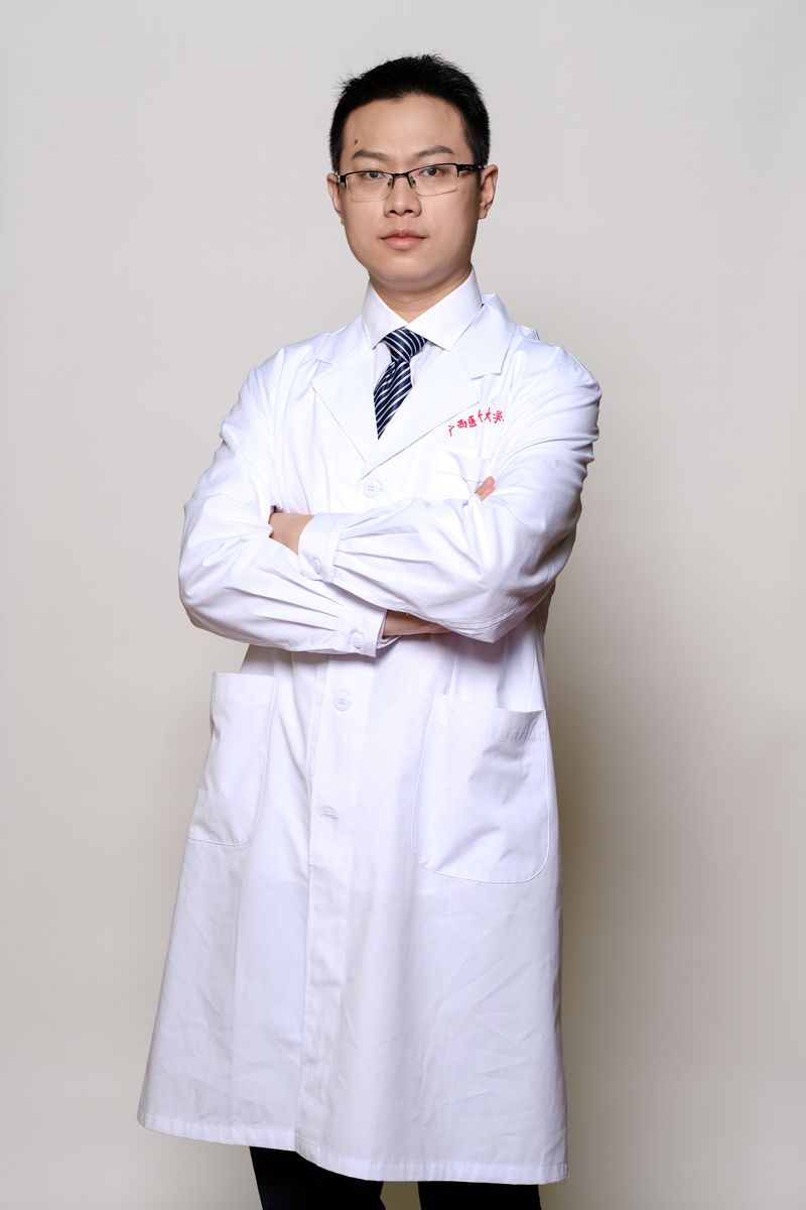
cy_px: 605
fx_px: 2821
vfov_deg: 24.2
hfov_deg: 16.3
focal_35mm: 84
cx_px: 403
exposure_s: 1/160
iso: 250
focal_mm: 56
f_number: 4
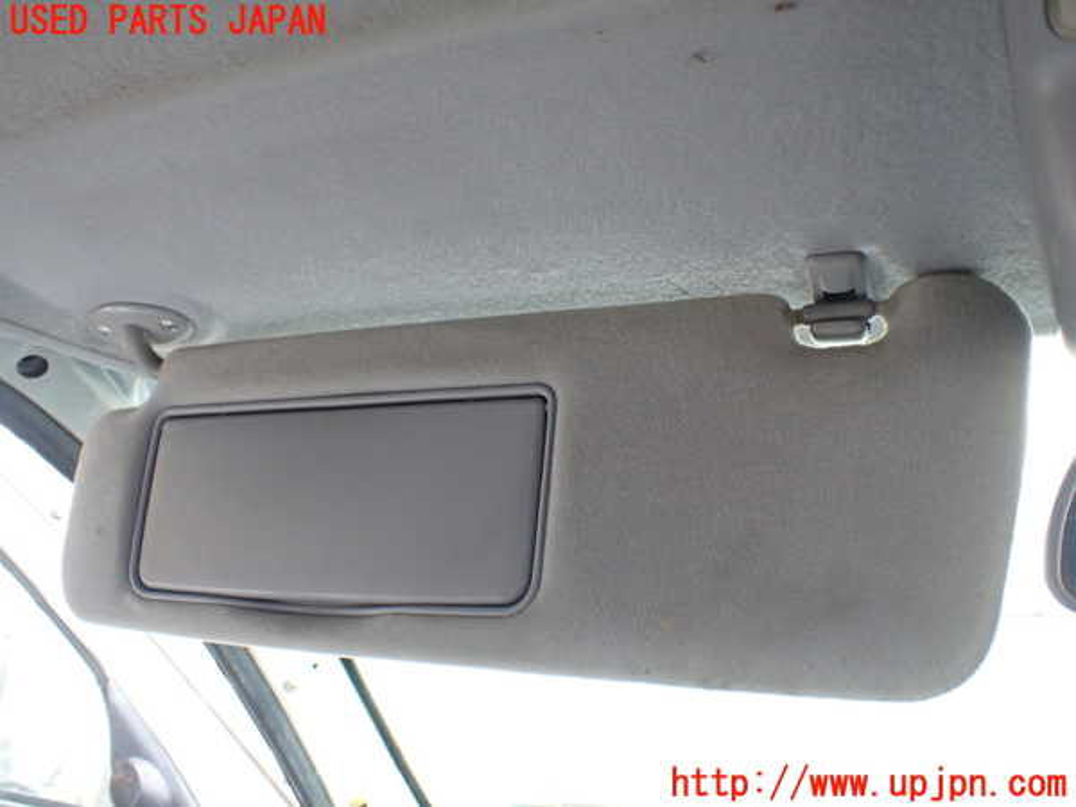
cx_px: 538
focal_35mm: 30
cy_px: 404
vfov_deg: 46.8
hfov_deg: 60.0
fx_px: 933
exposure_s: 1/125
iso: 400
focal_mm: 5.4
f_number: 2.3
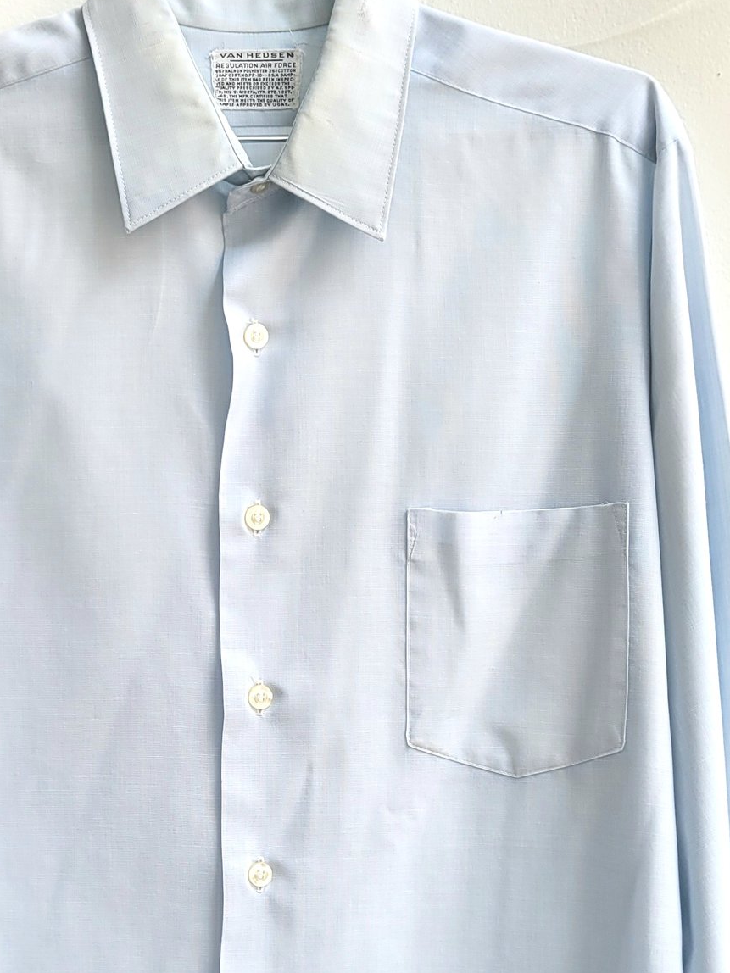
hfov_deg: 25.2
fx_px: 1631
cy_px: 686
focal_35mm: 58
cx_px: 269
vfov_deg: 32.8
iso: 40
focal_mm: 5.4
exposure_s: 1/120
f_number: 1.8
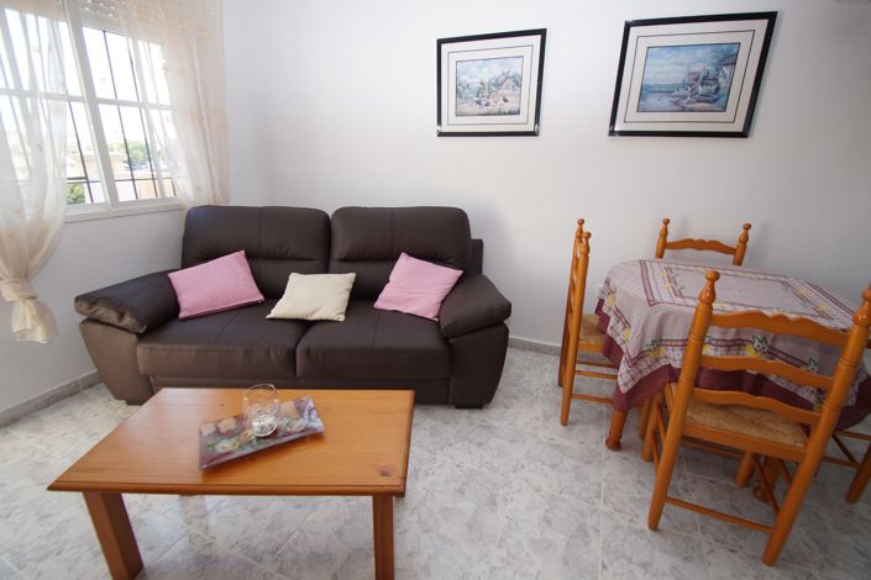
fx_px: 363
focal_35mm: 15
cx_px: 436
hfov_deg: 100.4
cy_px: 290
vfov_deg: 77.3
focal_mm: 10
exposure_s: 1/160
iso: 250
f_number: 4
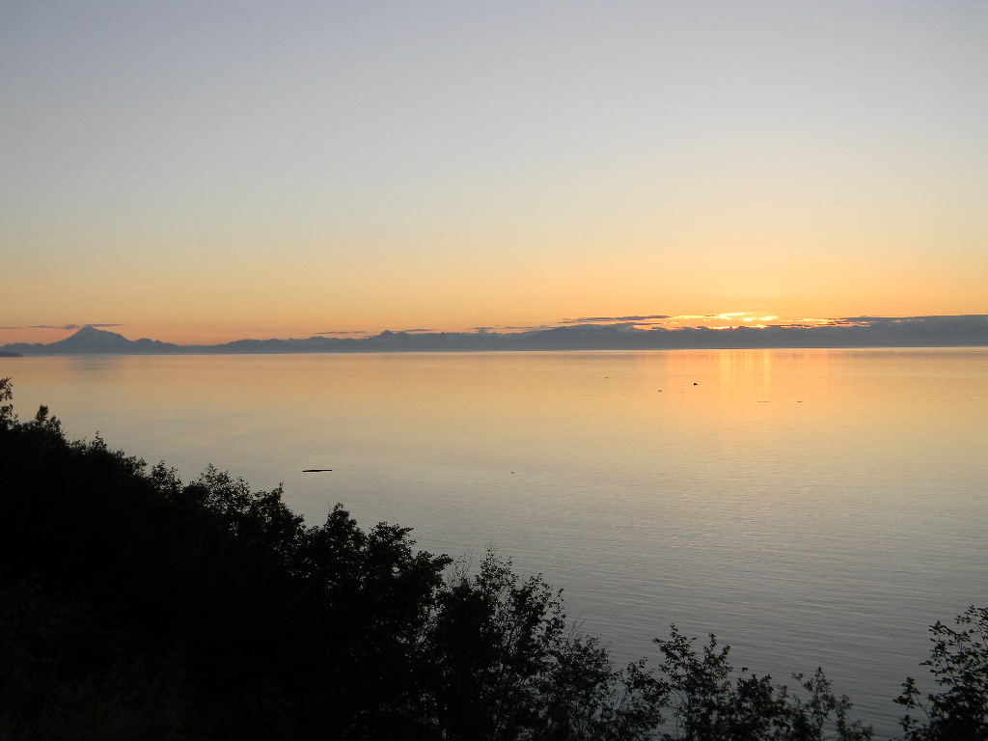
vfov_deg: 35.1
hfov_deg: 45.8
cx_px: 494
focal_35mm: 41
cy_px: 370
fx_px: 1170
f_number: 3.8
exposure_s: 1/172
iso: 80
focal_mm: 7.3
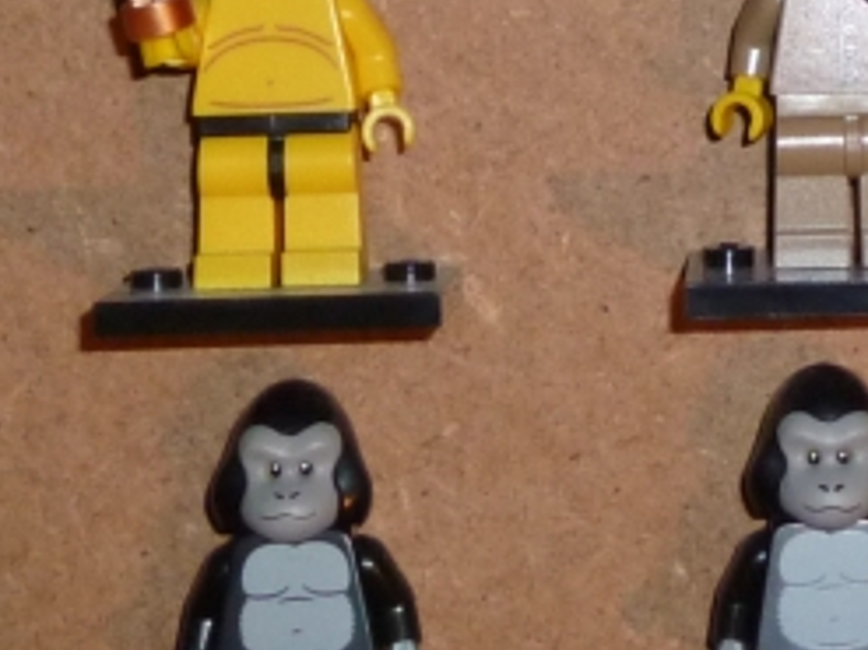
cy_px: -509
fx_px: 3634
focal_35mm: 145
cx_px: 752
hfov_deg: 13.5
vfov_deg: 9.7
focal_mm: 5
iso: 125
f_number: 3.1
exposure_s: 1/60
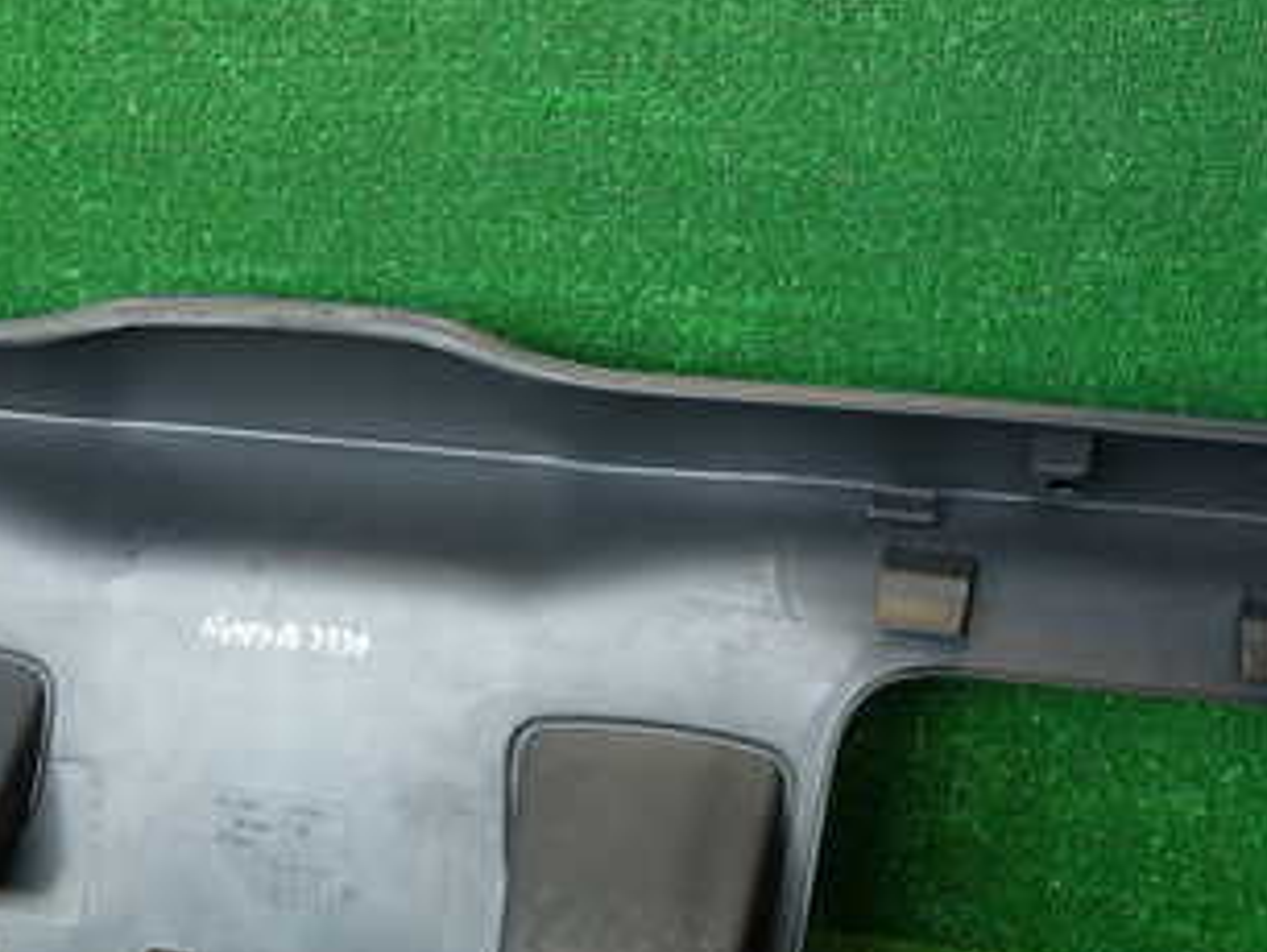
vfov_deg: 29.5
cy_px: 621
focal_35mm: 49
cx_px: 526
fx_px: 1795
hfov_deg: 38.8
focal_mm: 4.5
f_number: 2
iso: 160
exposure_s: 1/60
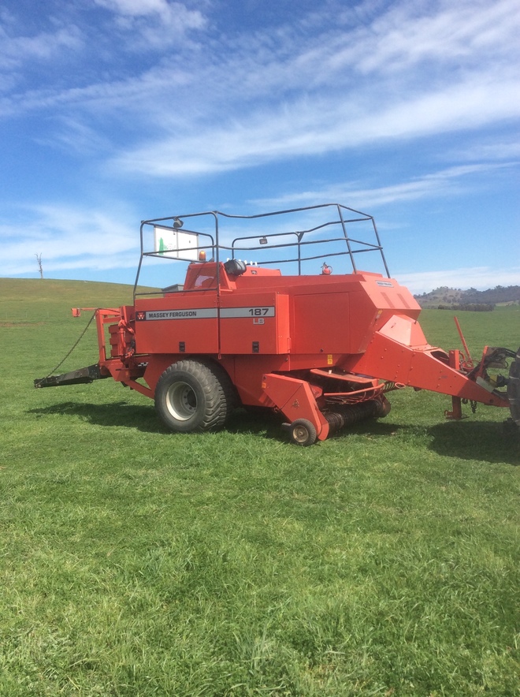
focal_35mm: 32
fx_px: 643
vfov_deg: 56.9
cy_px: 348
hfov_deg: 44.0
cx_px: 260
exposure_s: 1/1300
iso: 32
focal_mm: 3.3
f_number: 2.4
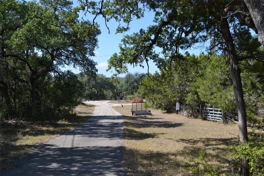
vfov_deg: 36.9
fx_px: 264
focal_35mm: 36
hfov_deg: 53.1
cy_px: 88
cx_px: 132
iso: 100
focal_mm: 24
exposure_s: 1/200
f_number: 7.1
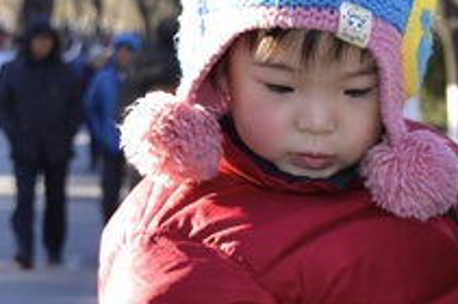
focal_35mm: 155
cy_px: 233
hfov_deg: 13.1
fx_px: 1969
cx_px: 480
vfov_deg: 8.8
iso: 160
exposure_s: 1/125
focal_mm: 34
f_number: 5
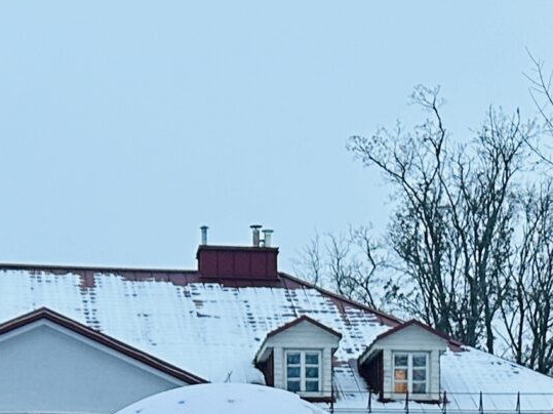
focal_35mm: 114
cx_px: 273
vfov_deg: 11.6
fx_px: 1821
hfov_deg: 17.3
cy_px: 843
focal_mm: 6.86
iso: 125
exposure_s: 1/50
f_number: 1.78
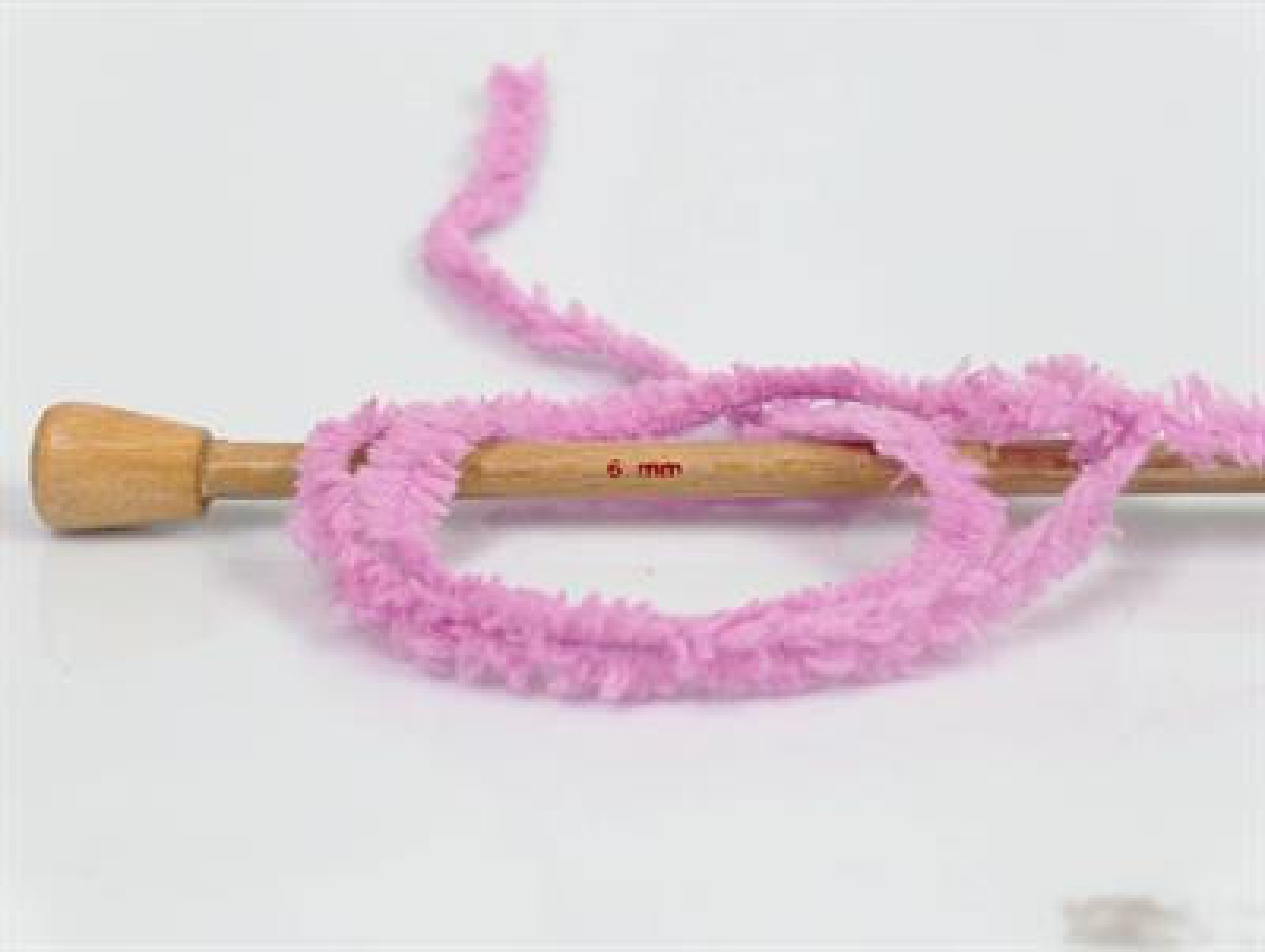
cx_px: 632
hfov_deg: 23.3
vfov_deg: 17.6
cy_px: 476
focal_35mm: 84
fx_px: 3073
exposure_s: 1/34.5
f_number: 2.9
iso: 200
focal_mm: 17.25
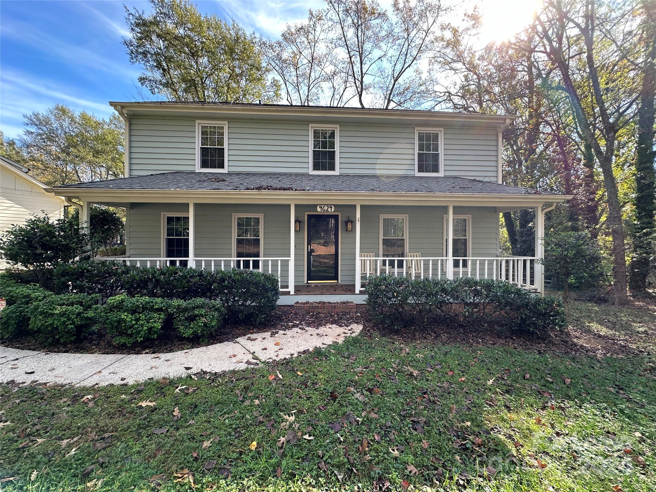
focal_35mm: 14
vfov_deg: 85.7
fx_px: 265
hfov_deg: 102.1
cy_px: 246
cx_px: 328
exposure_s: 1/172
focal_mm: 2.22
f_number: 2.2
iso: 40
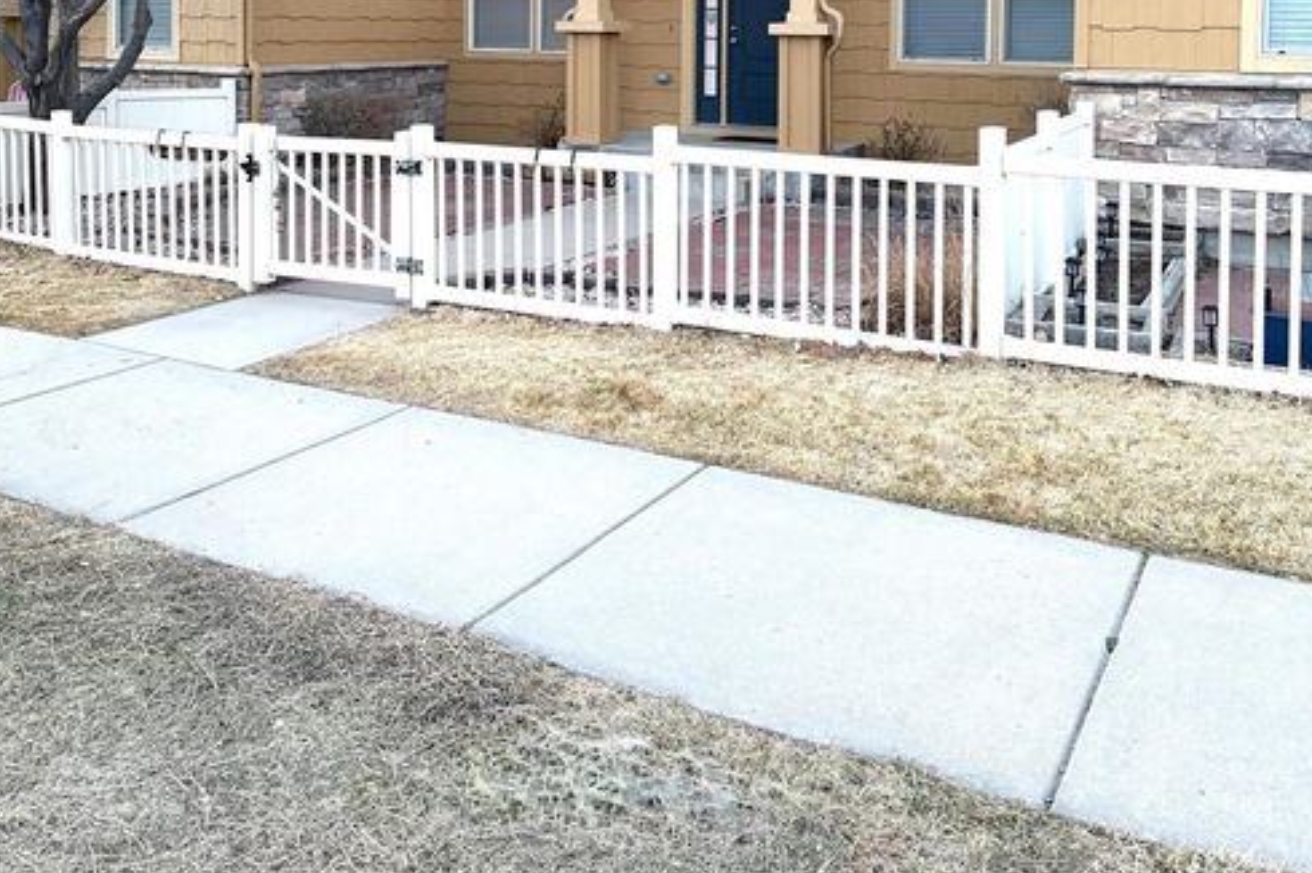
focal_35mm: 34
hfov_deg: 55.8
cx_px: 653
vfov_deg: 36.0
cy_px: 58
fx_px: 1238
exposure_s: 1/104
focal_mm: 6.76
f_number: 1.78
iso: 200
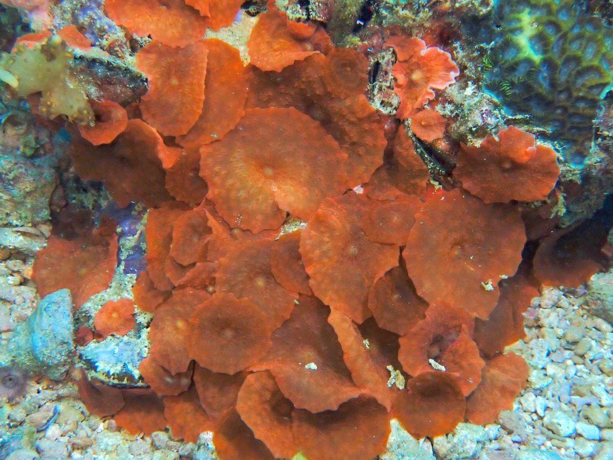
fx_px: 832
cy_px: 230
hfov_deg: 40.4
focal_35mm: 47
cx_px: 306
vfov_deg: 30.9
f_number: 4.5
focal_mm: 8.4
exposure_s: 1/100
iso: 320
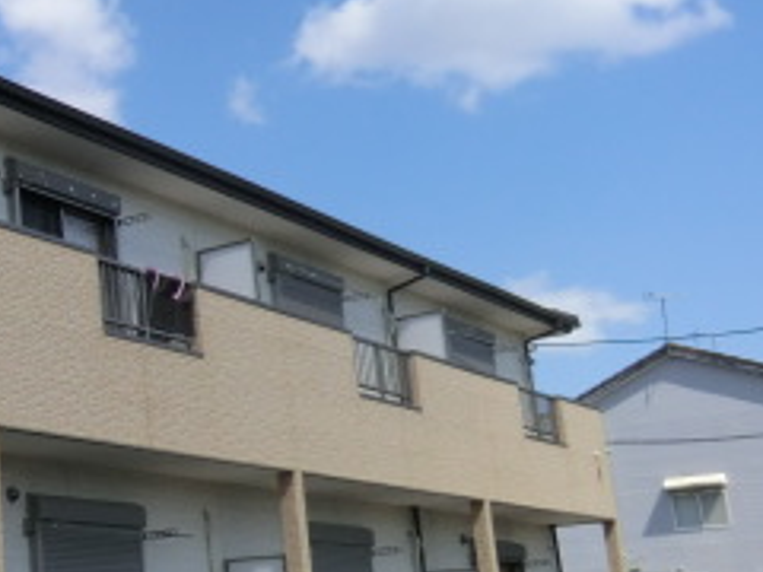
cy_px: 318
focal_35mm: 64
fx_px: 1411
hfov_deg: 26.3
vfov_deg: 22.9
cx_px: -197
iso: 80
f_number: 7.5
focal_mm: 4.3
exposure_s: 1/200
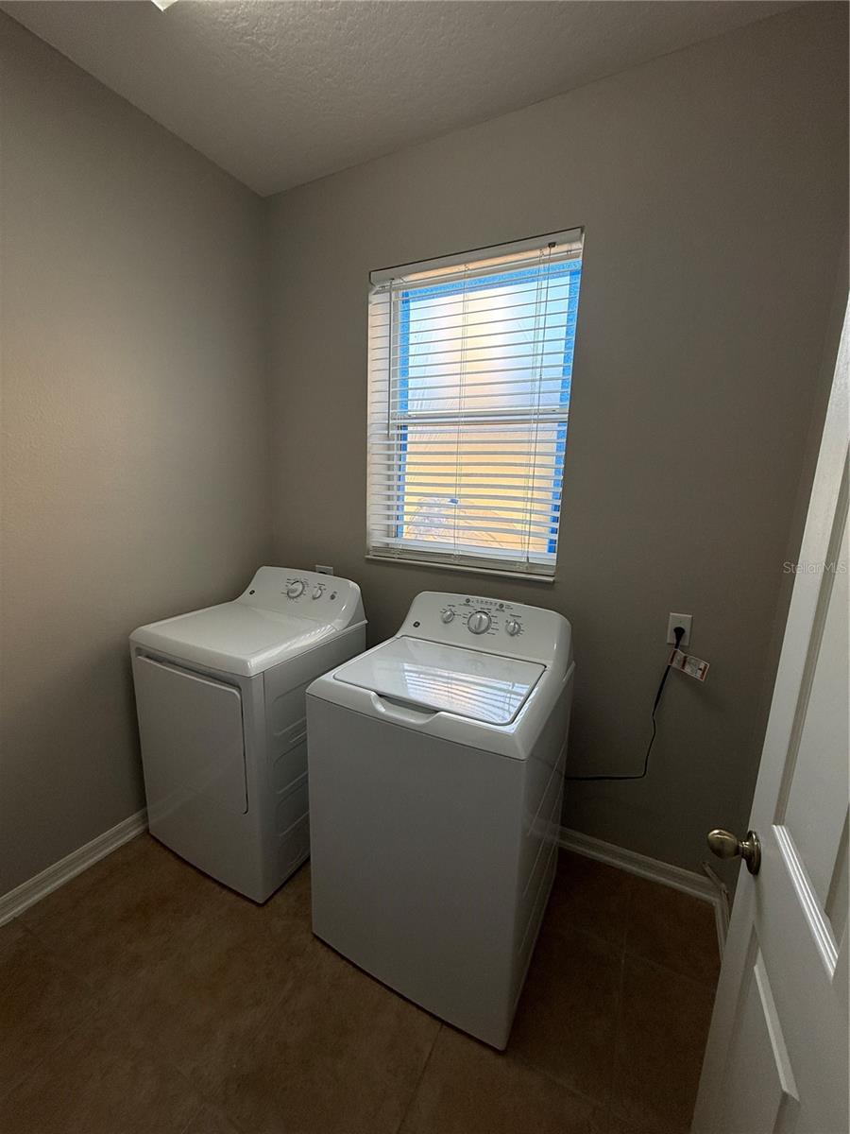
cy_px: 567
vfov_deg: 102.1
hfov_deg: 85.7
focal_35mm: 14
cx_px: 425
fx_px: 458
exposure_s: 1/120
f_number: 2.2
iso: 80
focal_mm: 2.22
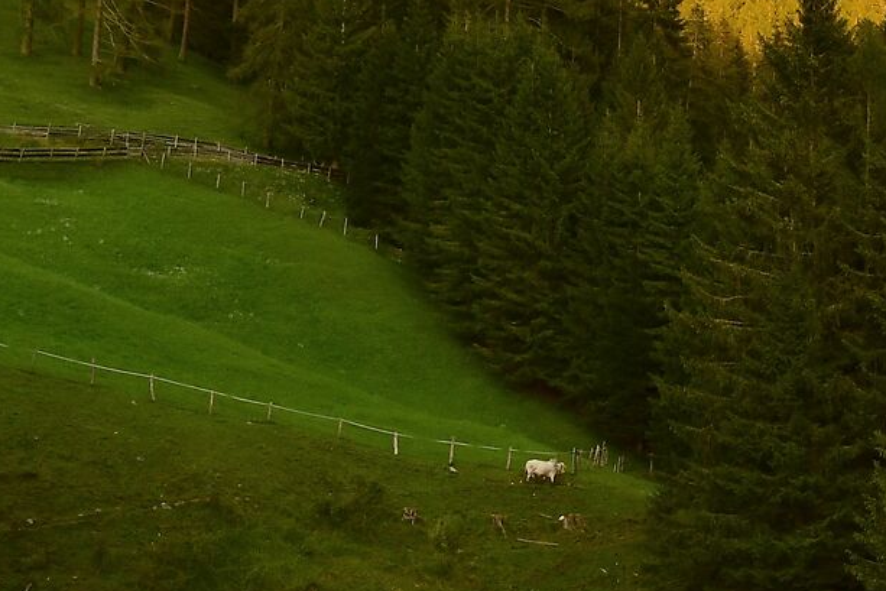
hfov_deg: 19.0
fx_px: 2215
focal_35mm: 90
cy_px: -81
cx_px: 1442
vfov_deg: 14.8
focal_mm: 23
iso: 500
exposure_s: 1/100
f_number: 8
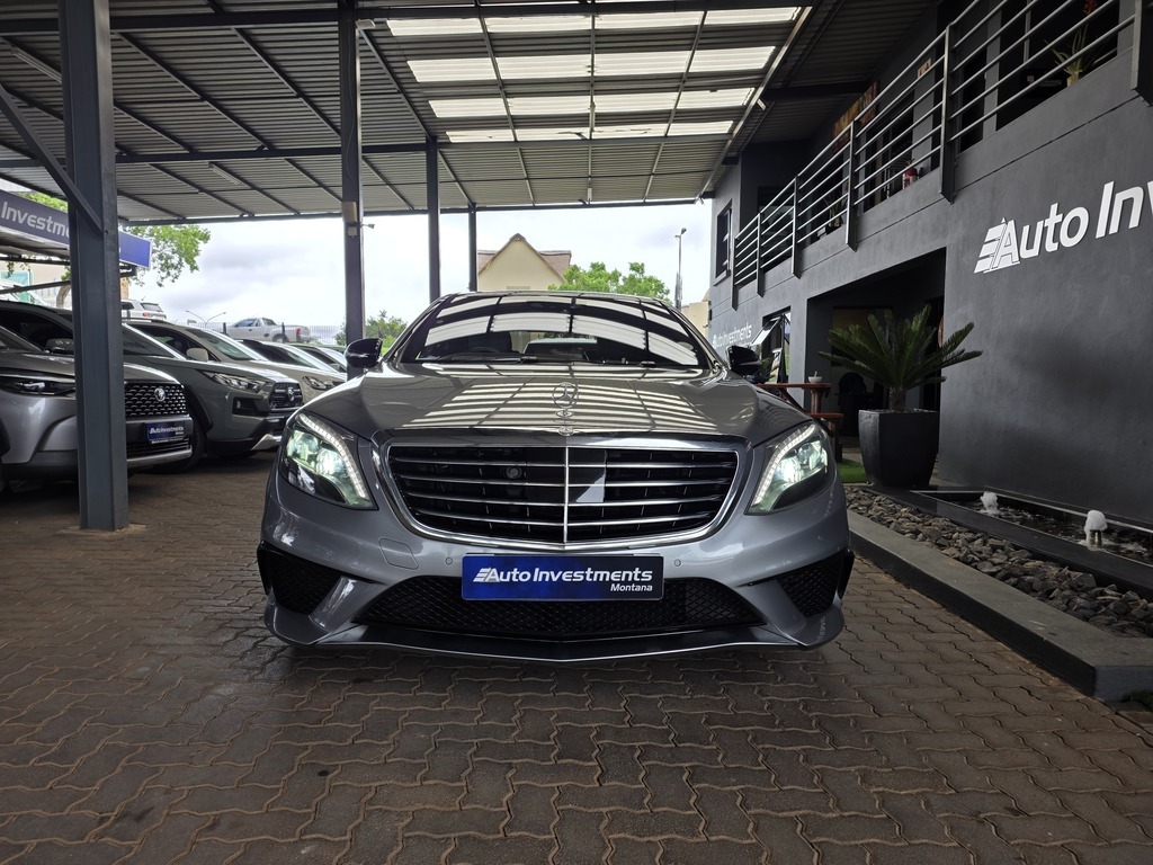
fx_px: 766
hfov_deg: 73.9
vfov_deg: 58.9
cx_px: 576
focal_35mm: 23
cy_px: 432
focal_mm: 6.25
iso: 16
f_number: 1.7
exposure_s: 1/66
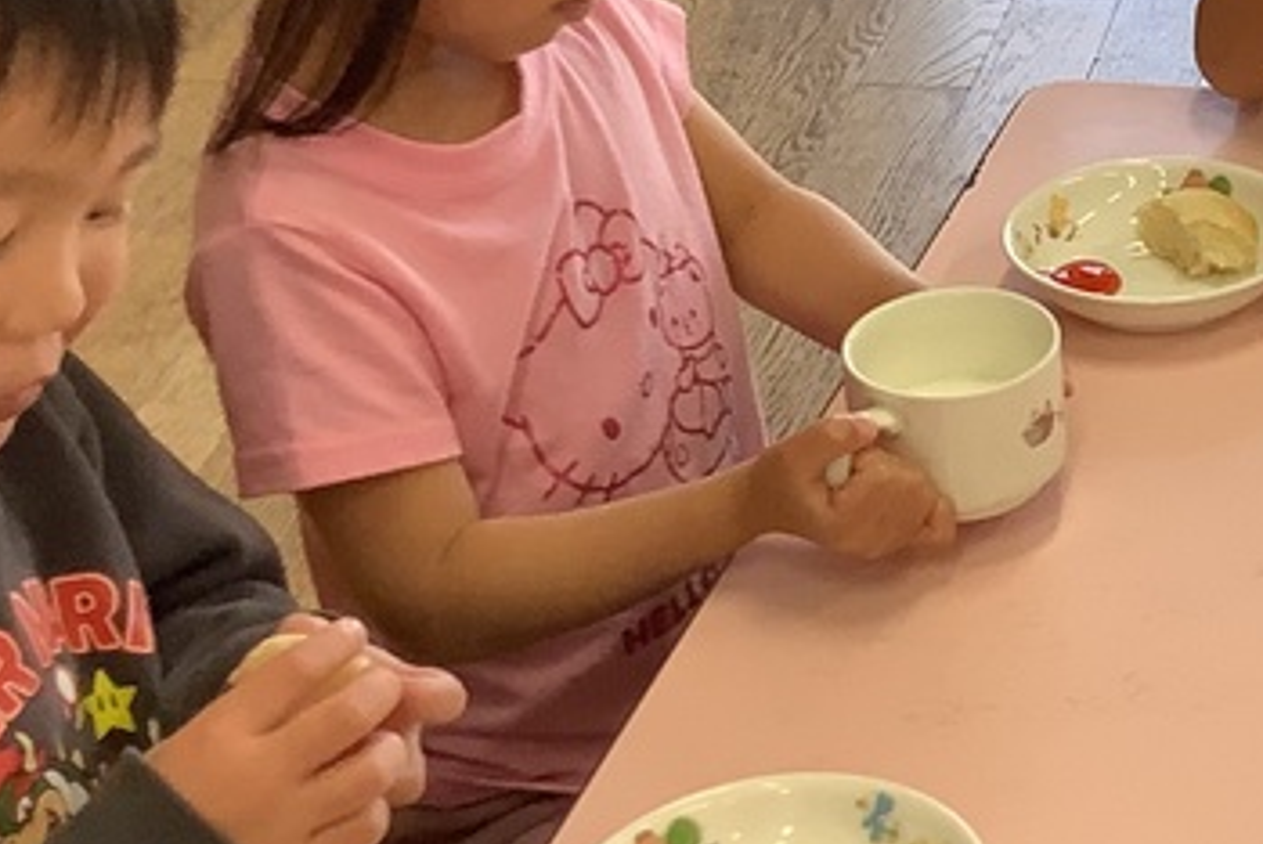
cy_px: 202
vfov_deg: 14.8
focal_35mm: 92
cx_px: 1443
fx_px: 3230
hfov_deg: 20.9
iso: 80
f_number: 2.4
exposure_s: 1/120
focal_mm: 3.3
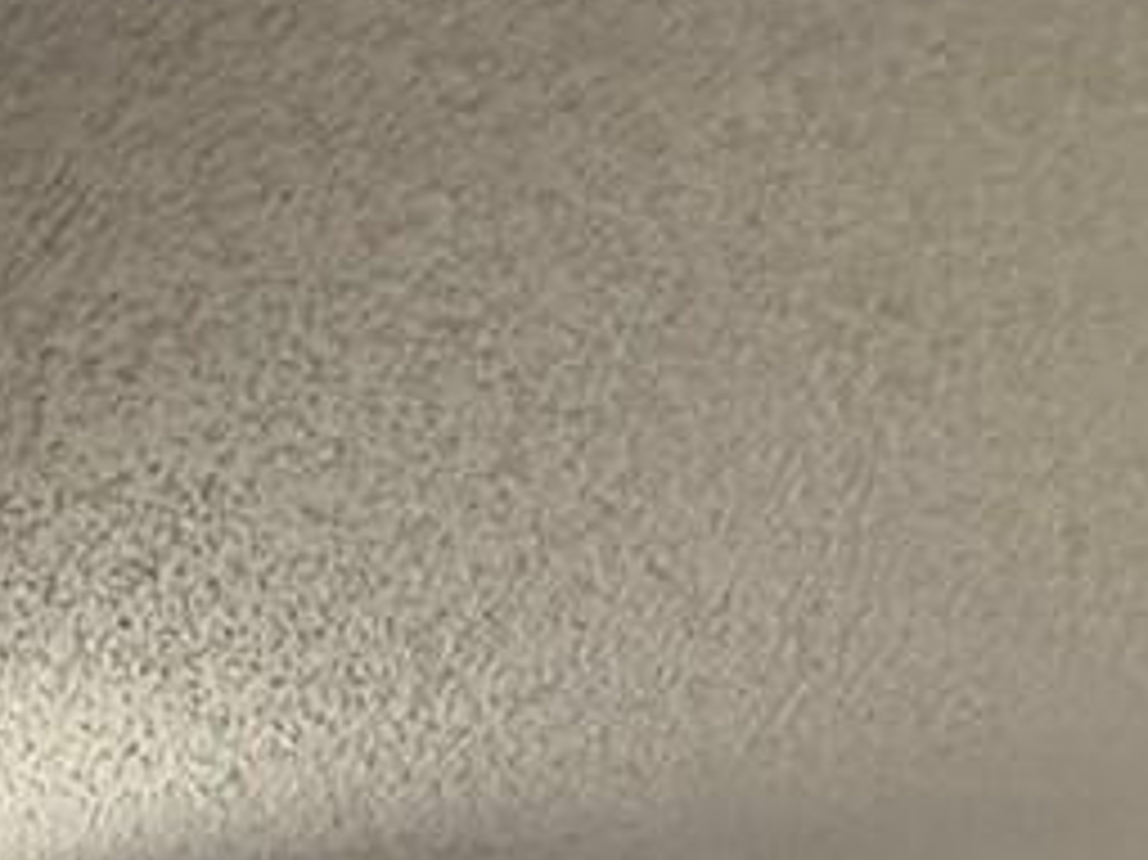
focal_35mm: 88
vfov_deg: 11.0
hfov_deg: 20.2
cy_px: 2562
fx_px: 2917
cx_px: -387
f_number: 2.2
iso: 400
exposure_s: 1/120
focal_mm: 2.22
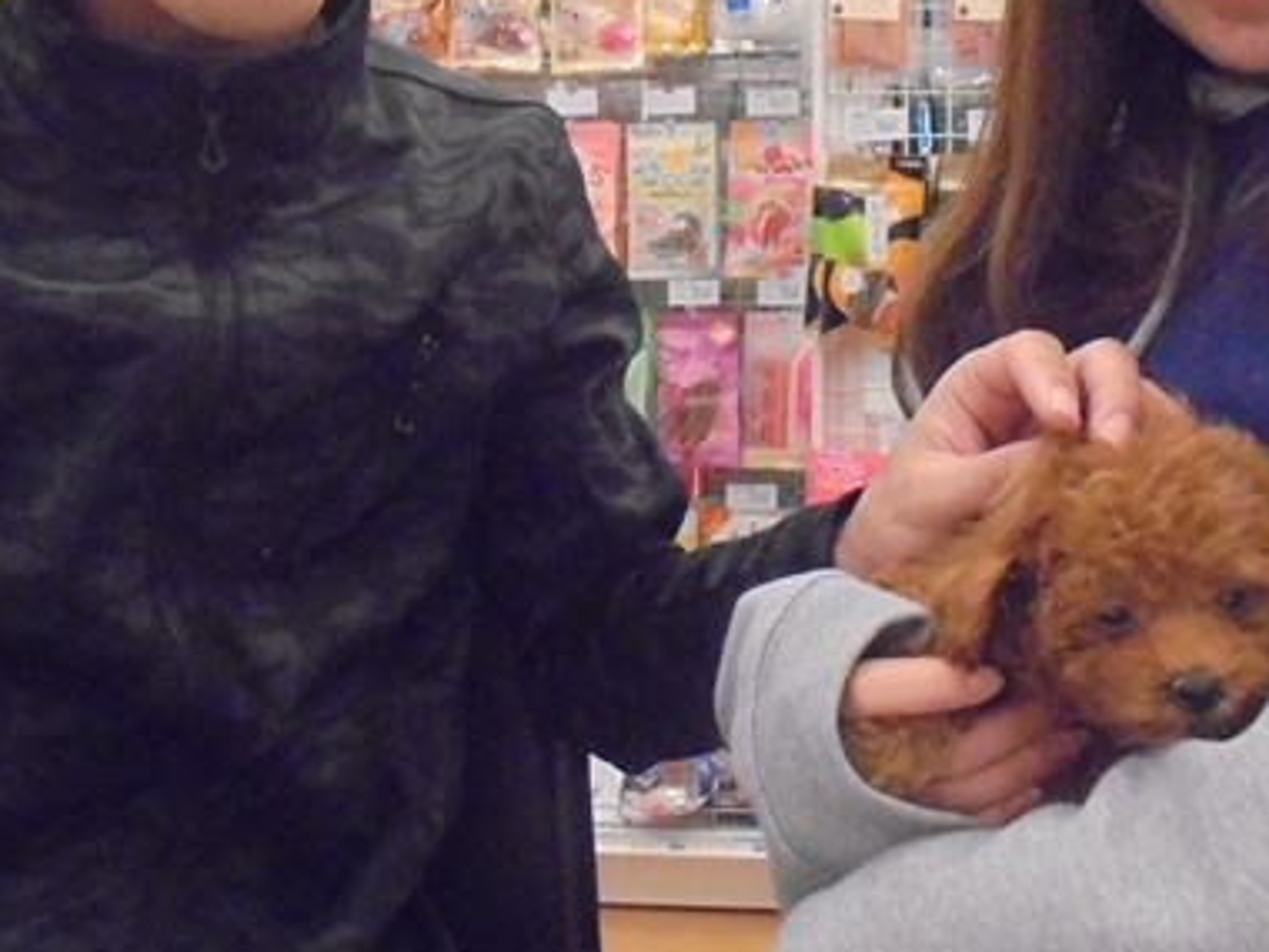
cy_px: 230
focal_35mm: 41
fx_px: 1503
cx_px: 645
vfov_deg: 34.4
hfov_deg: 45.8
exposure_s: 1/60
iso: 1000
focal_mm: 4.6
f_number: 3.5
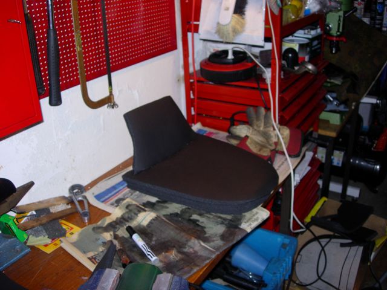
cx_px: 194
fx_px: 425
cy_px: 145
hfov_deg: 49.0
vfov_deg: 37.7
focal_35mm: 38
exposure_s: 1/64
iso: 79
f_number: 2.8
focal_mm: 7.8
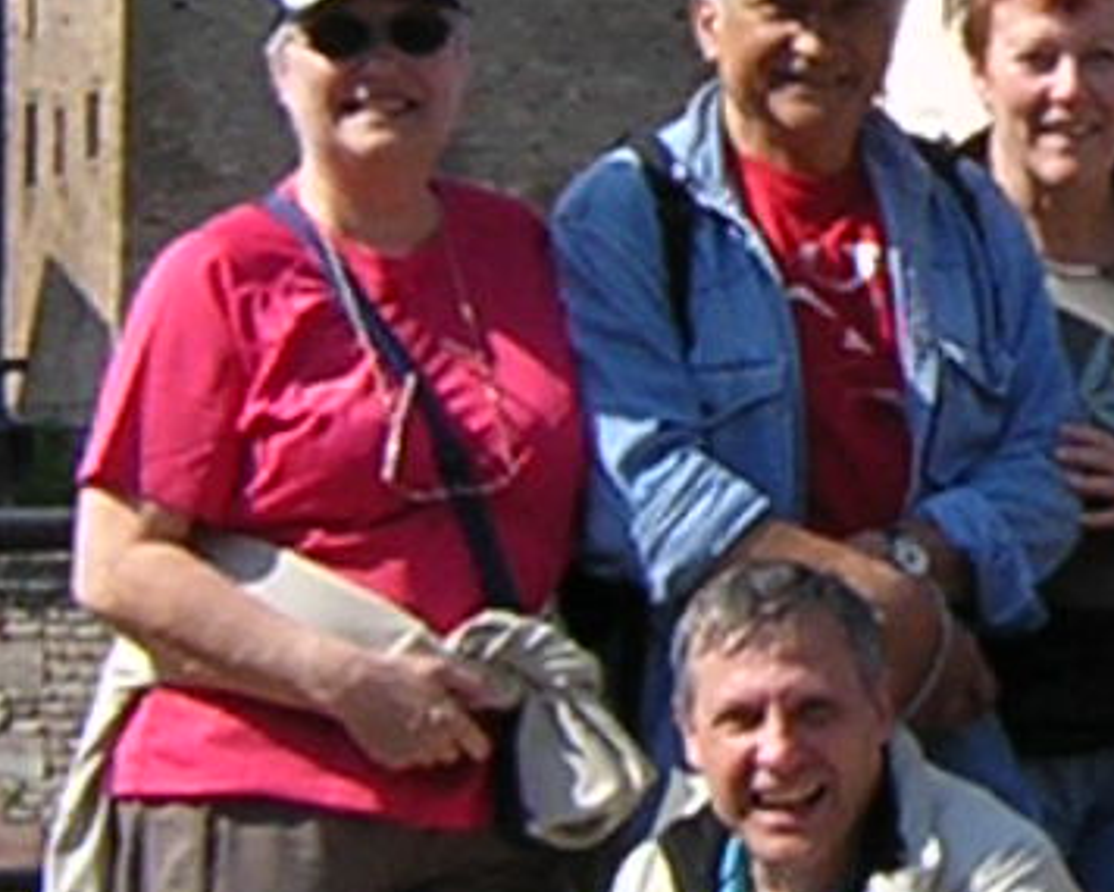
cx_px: 1571
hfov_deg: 17.4
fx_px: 3331
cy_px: 789
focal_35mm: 101
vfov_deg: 15.1
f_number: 5.2
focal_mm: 4.7
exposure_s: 1/318
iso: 100
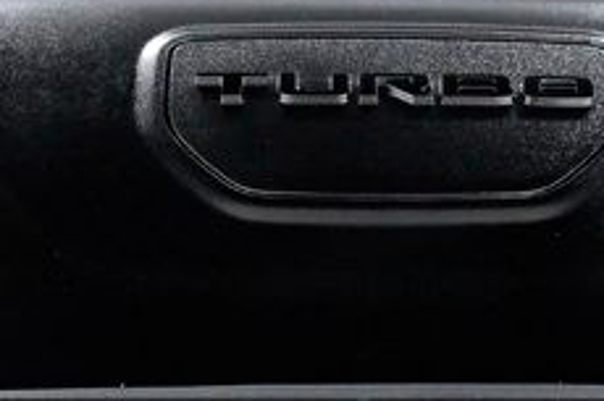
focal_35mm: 120
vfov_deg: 11.3
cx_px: 336
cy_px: 435
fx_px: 2012
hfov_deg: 17.1
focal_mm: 18
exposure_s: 1/100
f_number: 4.5
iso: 2500
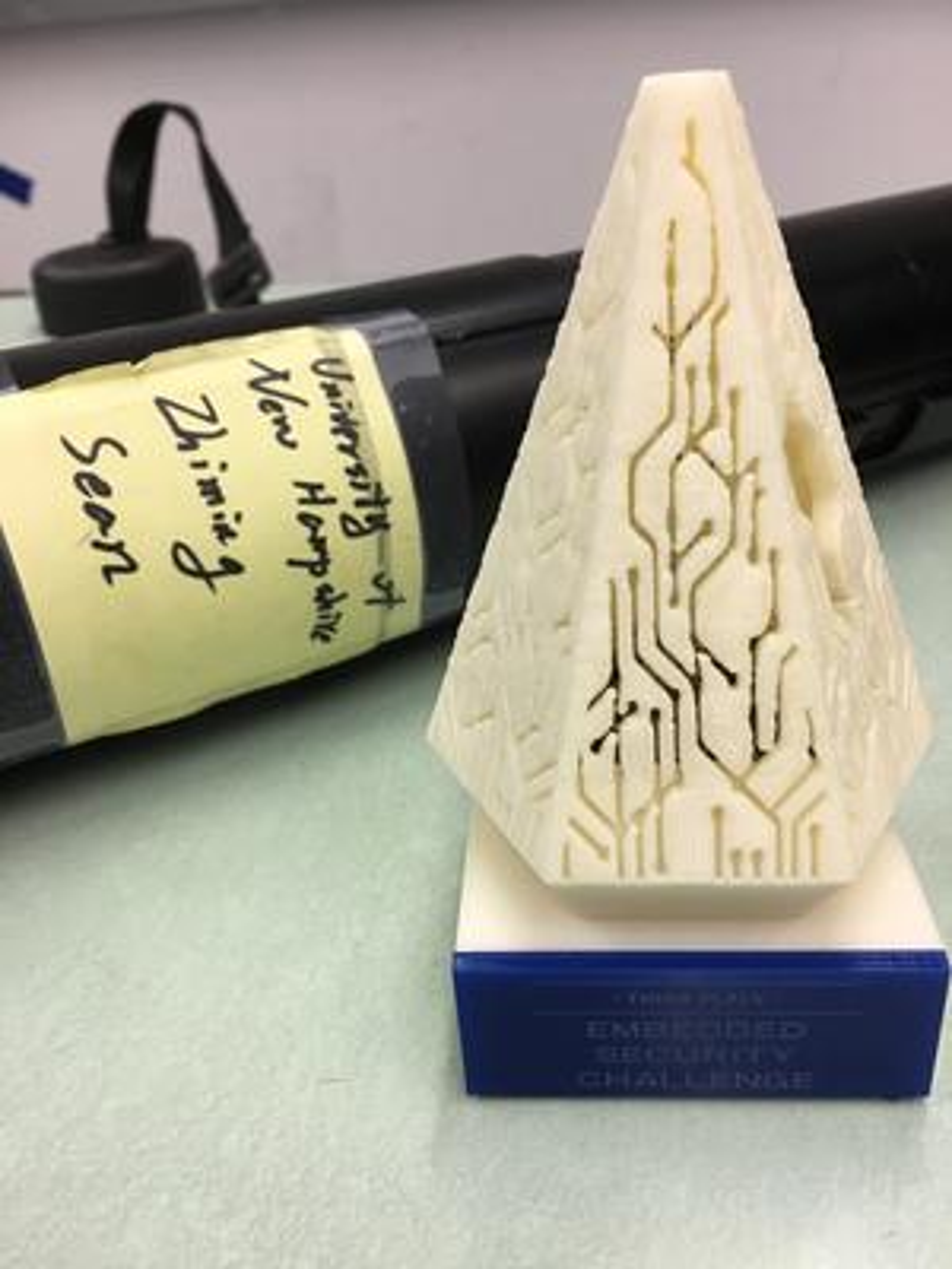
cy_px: 634
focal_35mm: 29
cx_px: 476
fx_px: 1063
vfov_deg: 61.7
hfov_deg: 48.2
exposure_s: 1/30
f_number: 2.2
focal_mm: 4.15
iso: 25
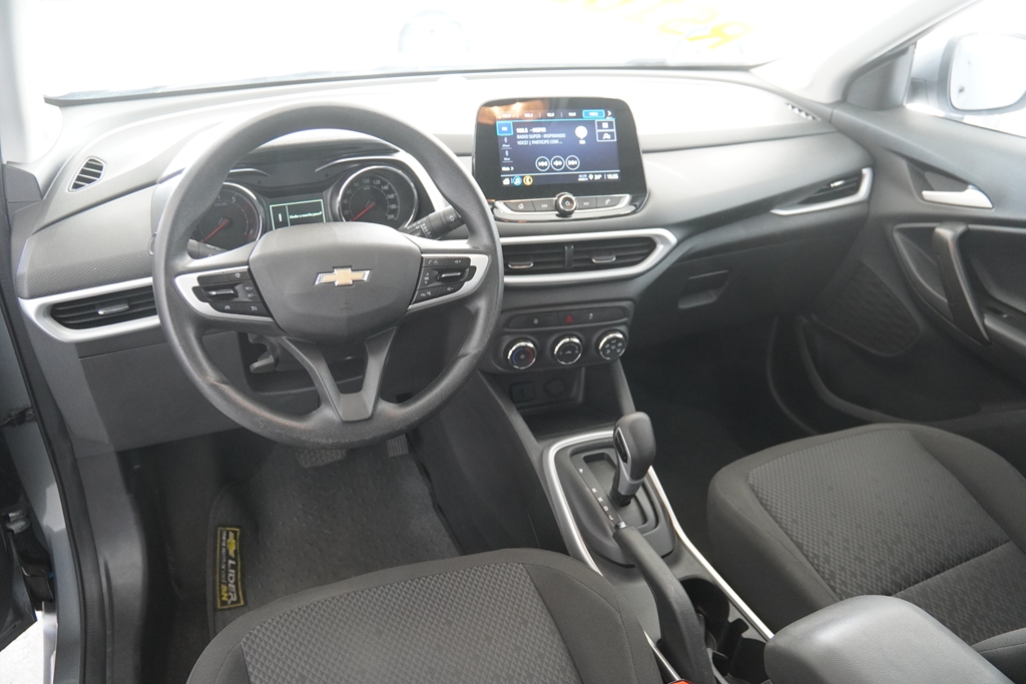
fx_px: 727
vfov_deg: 50.4
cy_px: 342
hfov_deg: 70.4
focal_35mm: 26
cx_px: 513
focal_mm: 17
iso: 1600
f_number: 2.8
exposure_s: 1/160
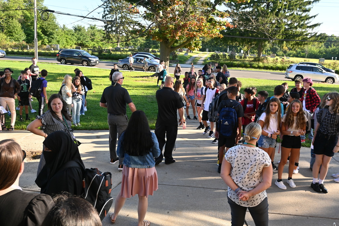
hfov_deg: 57.2
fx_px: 311
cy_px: 113
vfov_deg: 40.0
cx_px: 170
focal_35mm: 33
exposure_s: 1/250
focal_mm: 22
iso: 200
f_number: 5.6
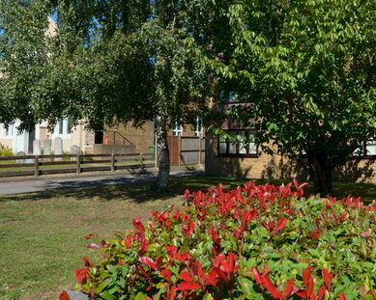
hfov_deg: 53.0
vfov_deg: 44.7
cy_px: 137
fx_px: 365
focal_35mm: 33
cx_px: 261
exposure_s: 1/250
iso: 140
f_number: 8
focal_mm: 13
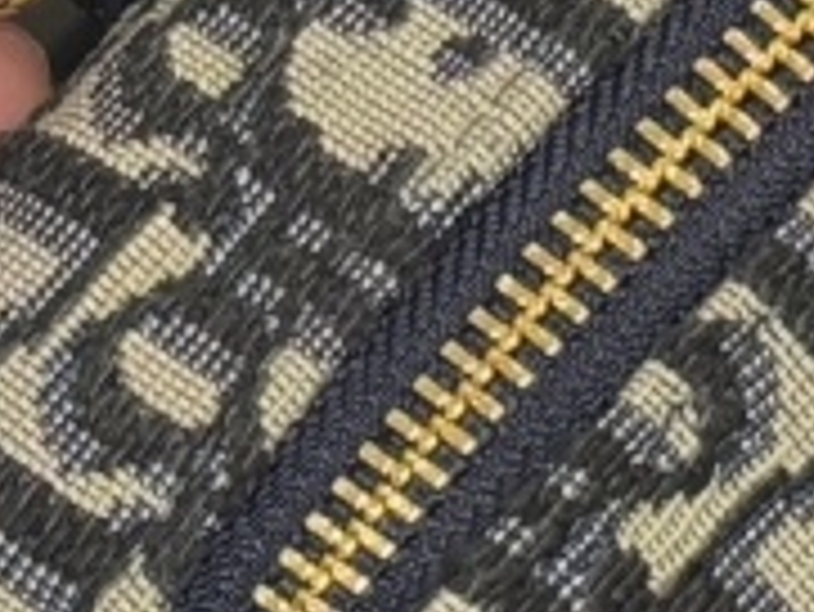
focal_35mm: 381
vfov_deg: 3.9
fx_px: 8965
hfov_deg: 5.2
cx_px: 836
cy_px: -634
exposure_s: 1/60
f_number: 1.78
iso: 125
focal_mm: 6.76
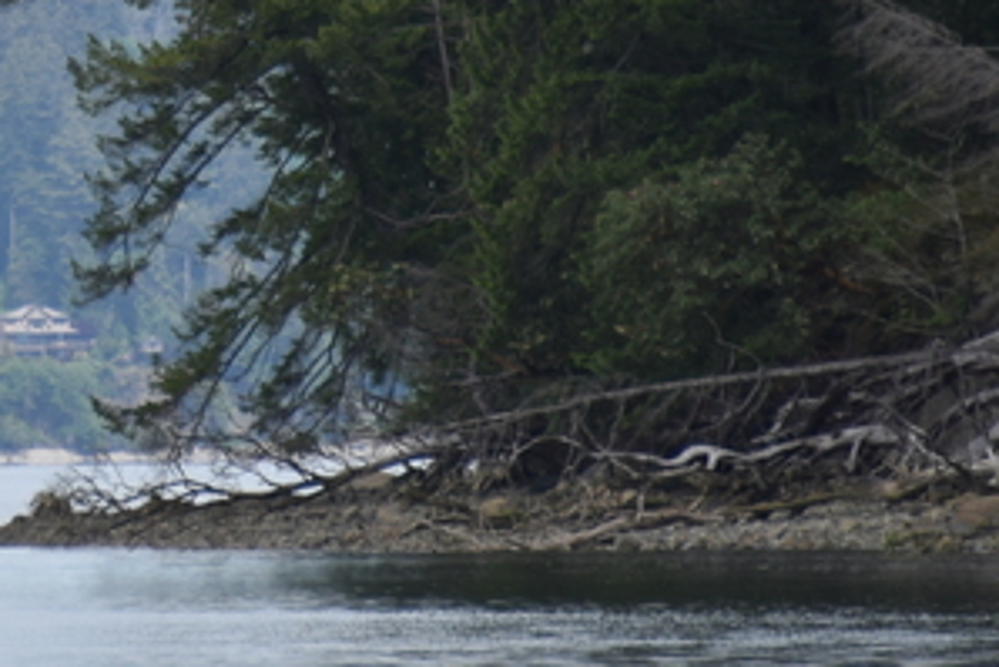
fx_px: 35758
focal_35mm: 1288
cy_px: -228
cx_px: -251
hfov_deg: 1.6
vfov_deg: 1.1
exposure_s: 1/640
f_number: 5.6
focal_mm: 300
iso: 125
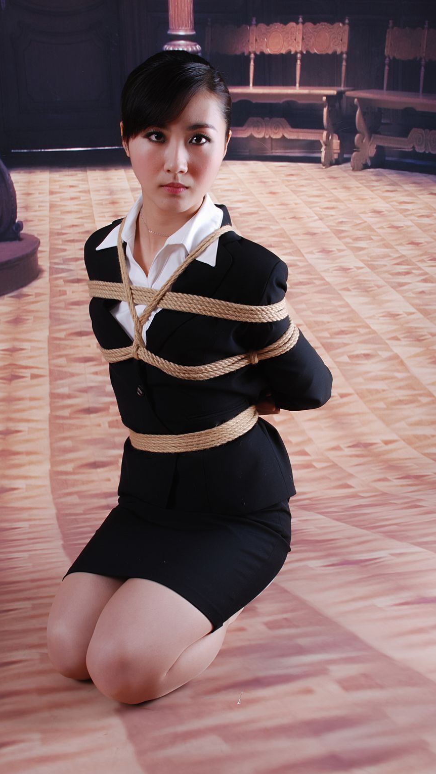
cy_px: 386
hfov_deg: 25.9
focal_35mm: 46
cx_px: 180
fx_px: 945
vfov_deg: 44.6
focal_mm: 28
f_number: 13
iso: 100
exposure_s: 1/8
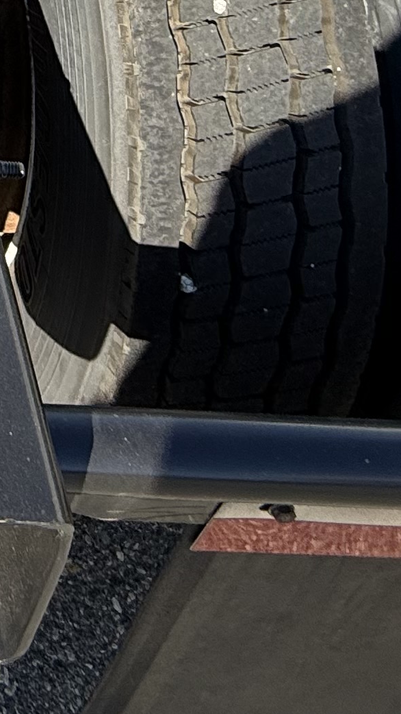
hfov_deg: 15.7
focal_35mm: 59
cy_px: -314
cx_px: -418
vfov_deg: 26.9
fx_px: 1115
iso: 64
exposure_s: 1/709
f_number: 2.2
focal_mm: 2.22
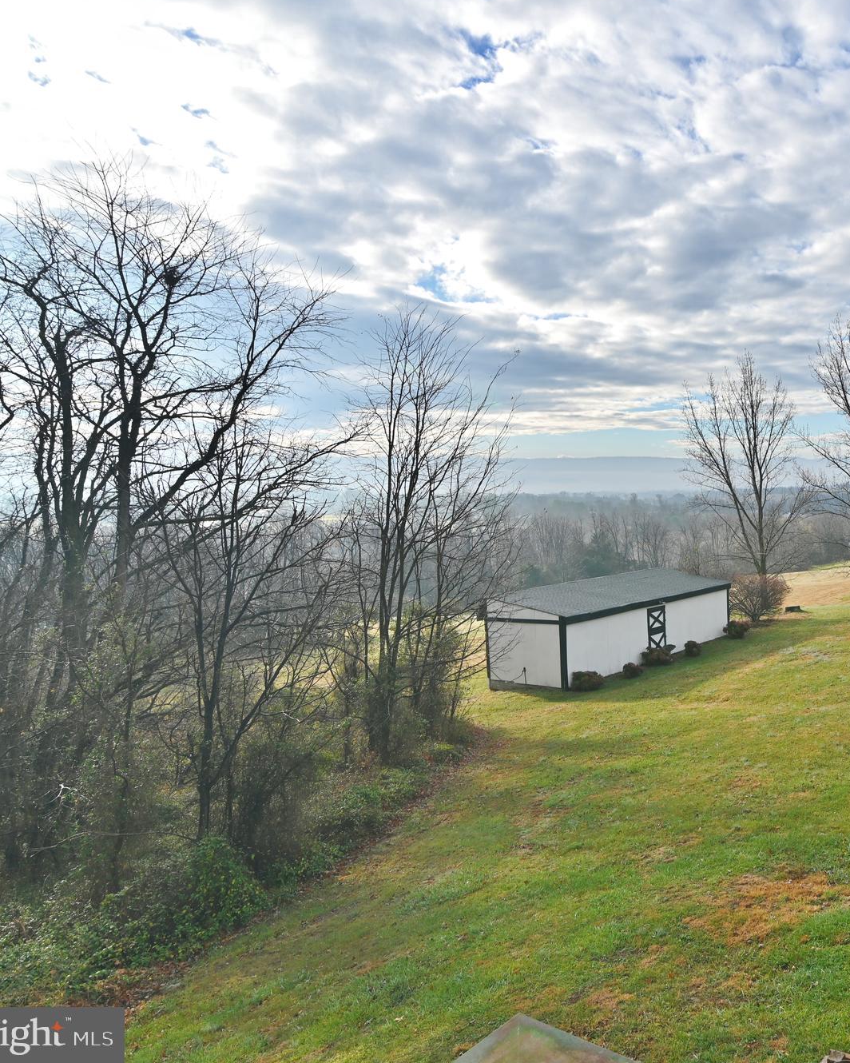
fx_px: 818
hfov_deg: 49.0
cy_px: 520
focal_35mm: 26
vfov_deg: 66.0
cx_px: 766
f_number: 6.3
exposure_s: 1/320
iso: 100
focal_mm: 18
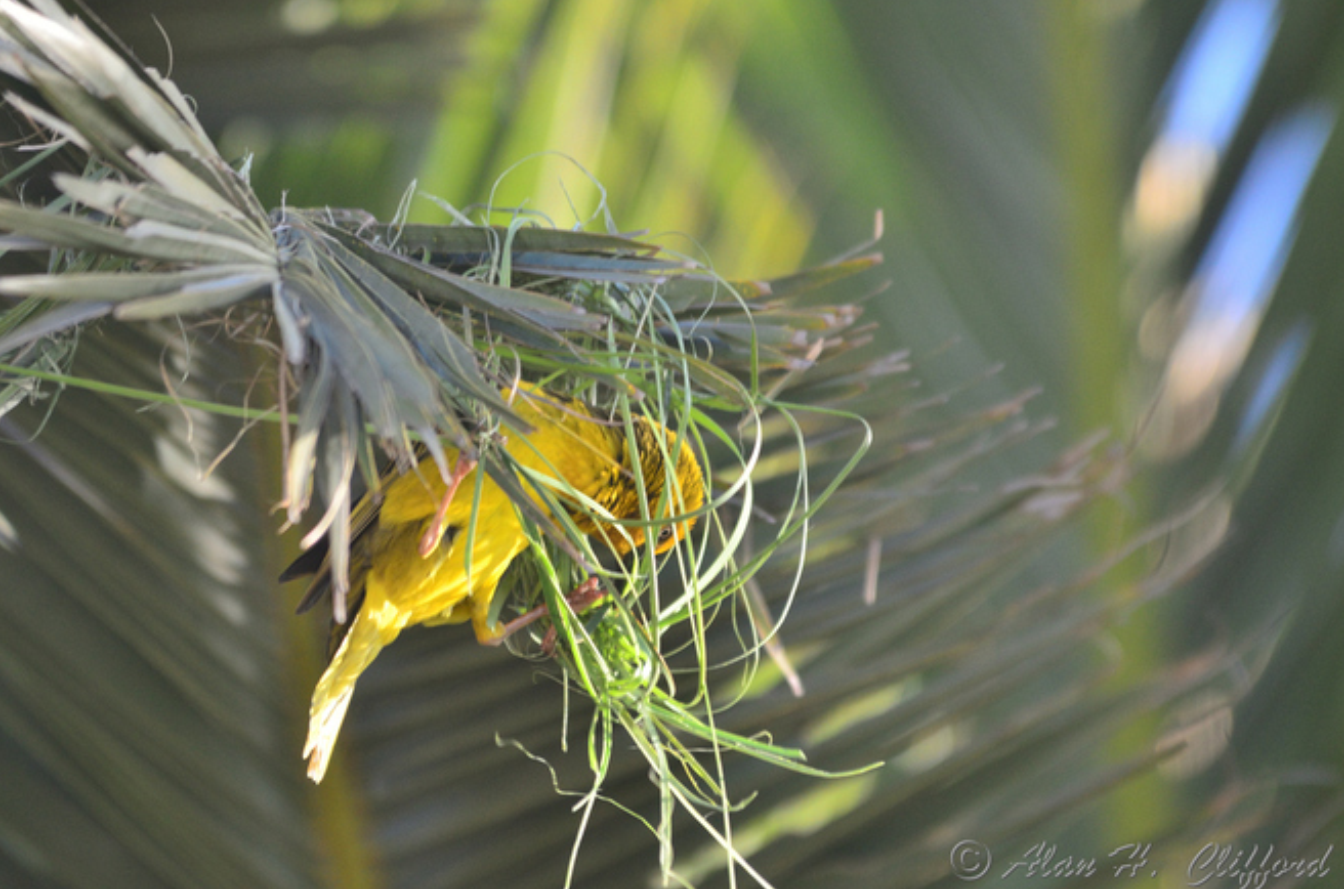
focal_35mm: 640
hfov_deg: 3.2
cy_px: 446
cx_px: 674
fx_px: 23836
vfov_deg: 2.1
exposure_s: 1/500
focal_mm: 400
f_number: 5.6
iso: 640
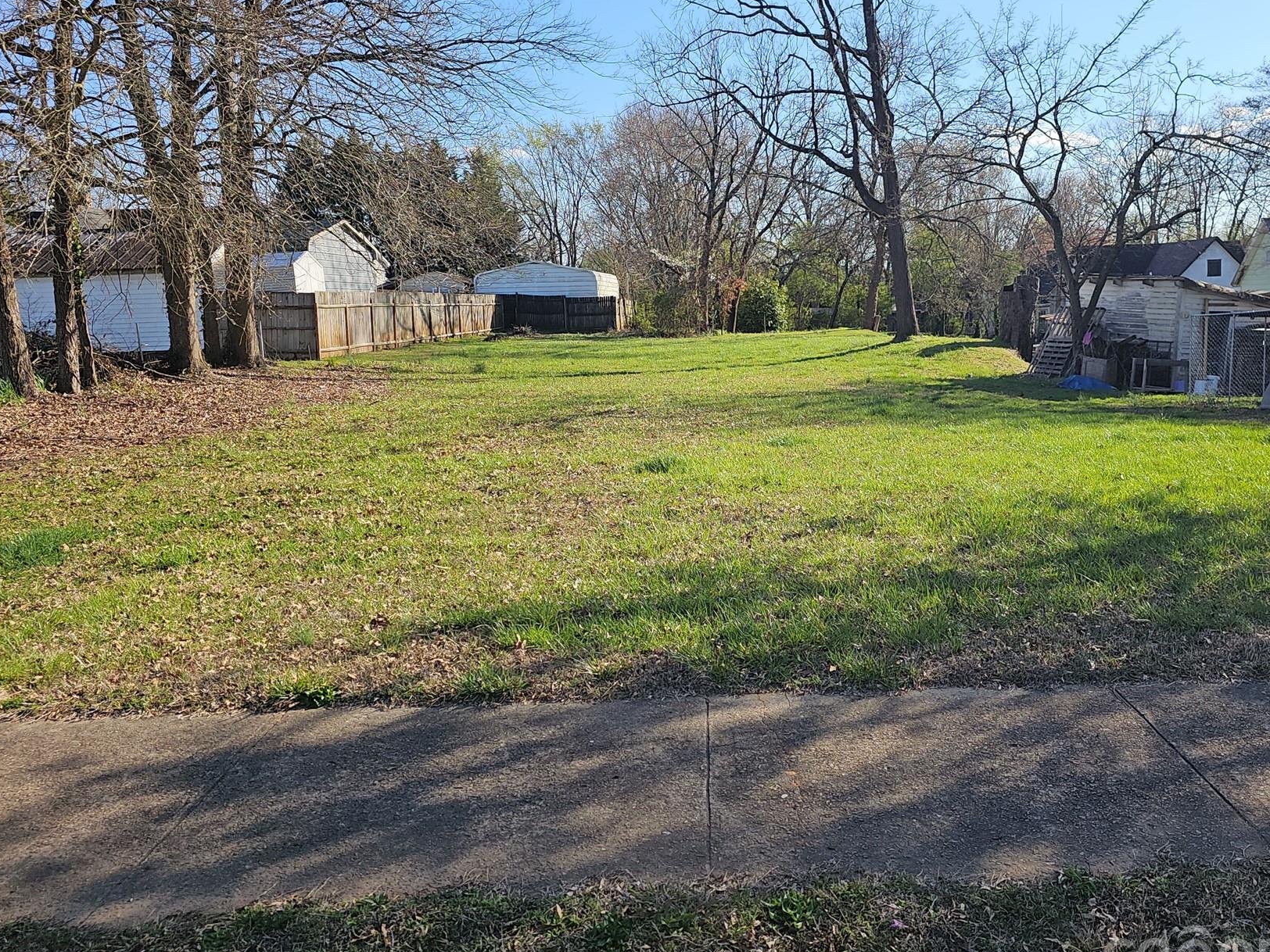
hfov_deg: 61.3
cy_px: 424
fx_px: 1064
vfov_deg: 48.1
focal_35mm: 29
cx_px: 744
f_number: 1.7
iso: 10
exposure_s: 1/483
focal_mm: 6.3
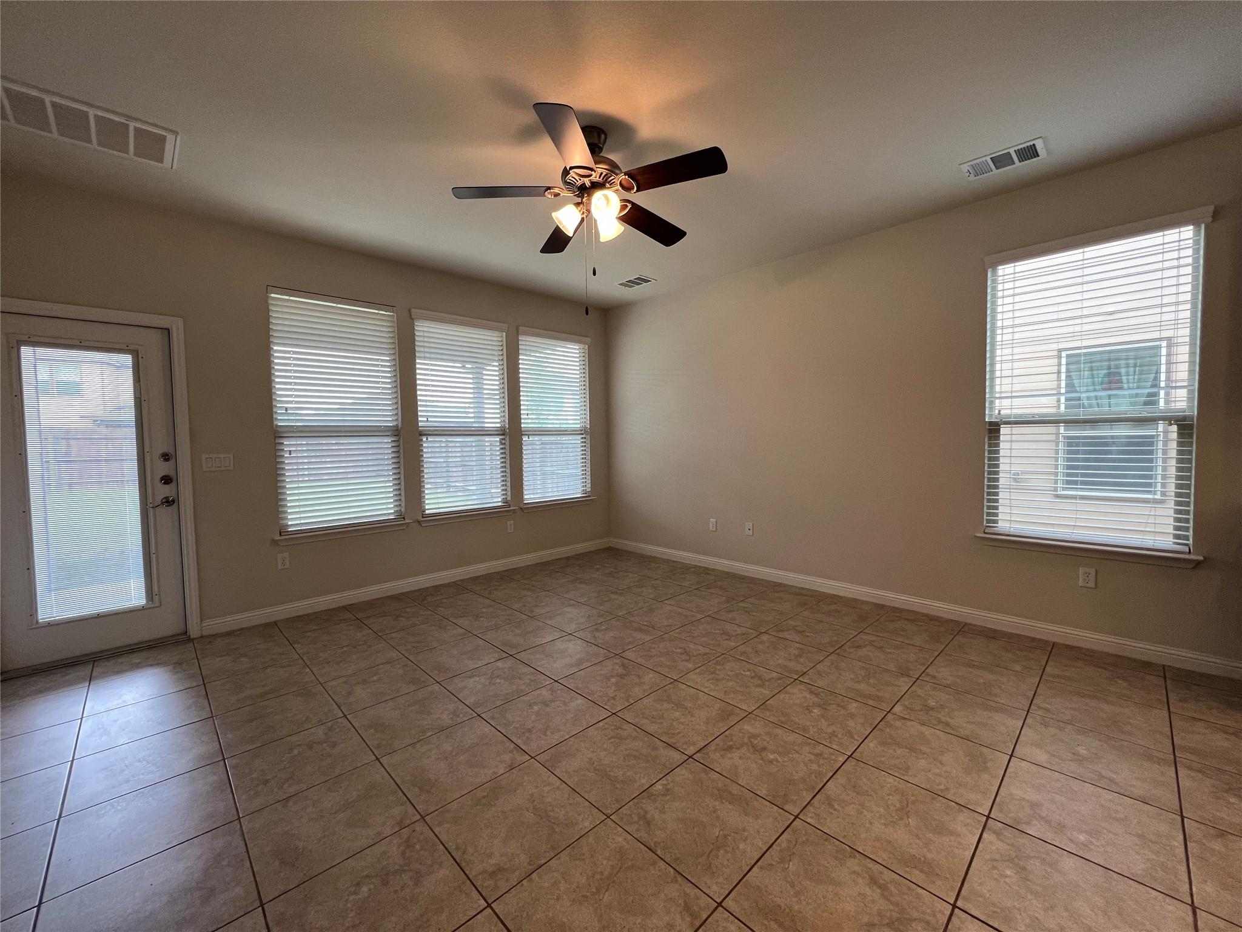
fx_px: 466
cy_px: 466
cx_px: 621
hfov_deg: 106.2
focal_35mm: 13
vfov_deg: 89.9
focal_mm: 1.57
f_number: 1.8
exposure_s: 1/120
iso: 125
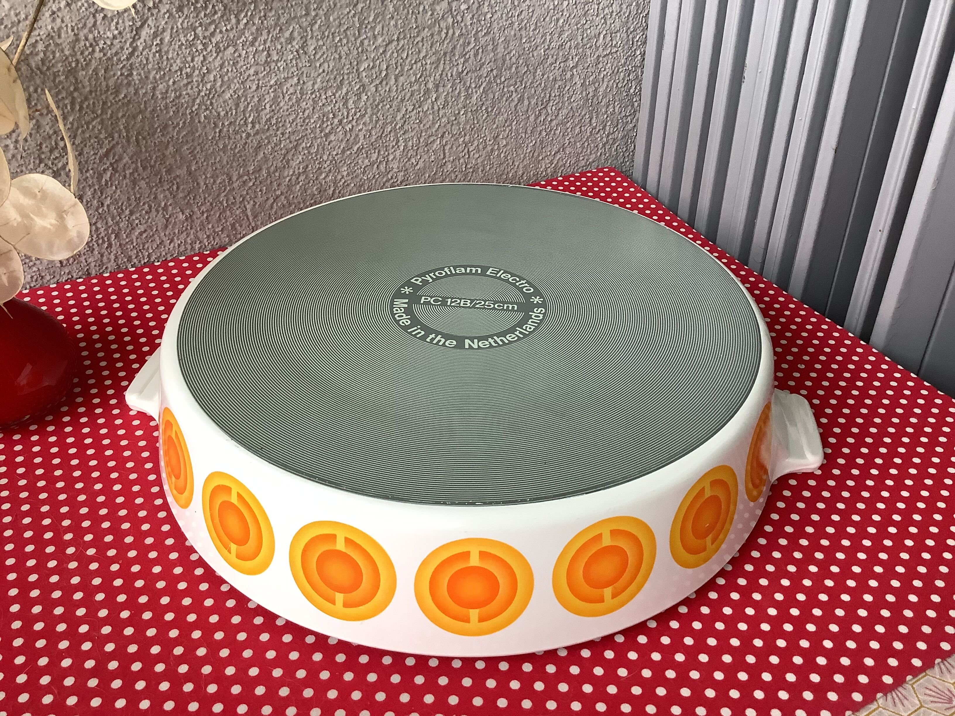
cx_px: 478
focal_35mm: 31
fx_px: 855
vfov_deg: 45.4
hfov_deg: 58.4
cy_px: 358
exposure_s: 1/60
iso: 160
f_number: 2.4
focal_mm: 3.3
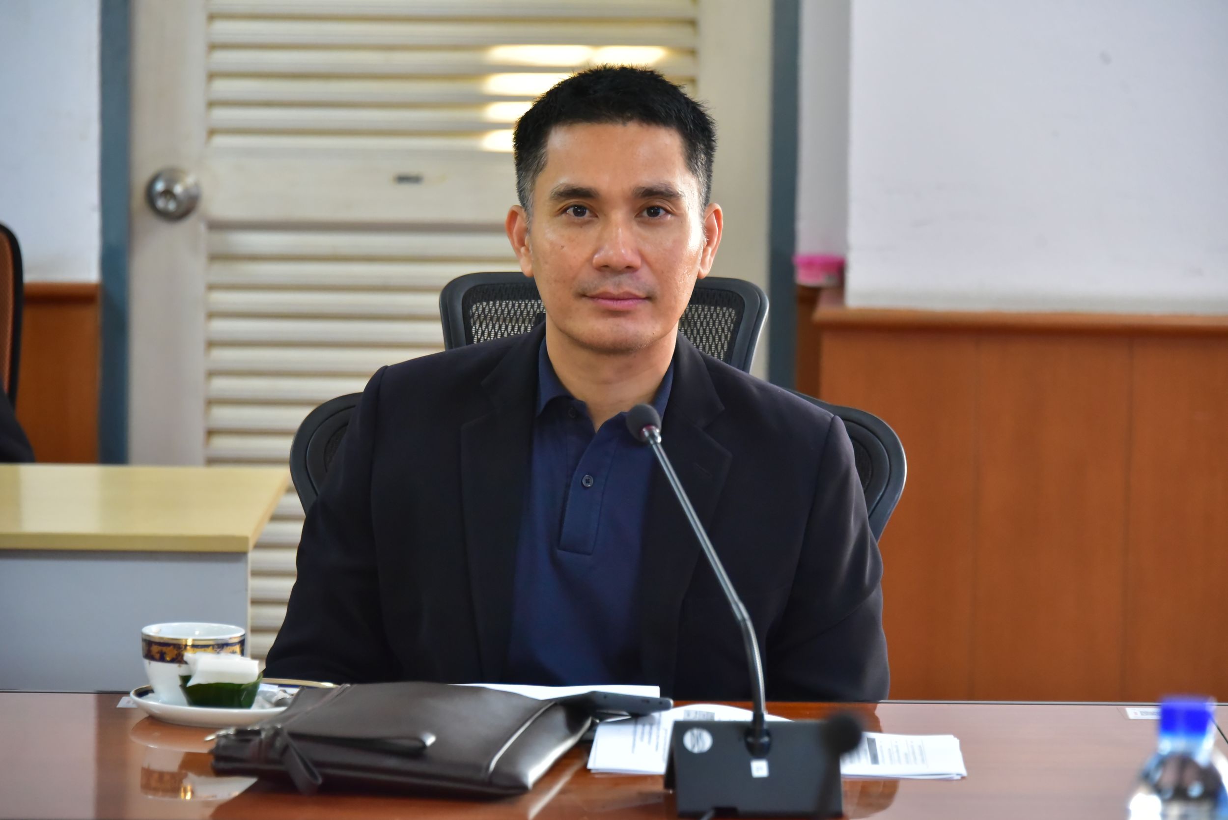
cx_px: 614
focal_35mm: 180
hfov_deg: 11.4
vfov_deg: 7.6
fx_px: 6142
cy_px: 410
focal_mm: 180
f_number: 6.3
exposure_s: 1/160
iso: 6400
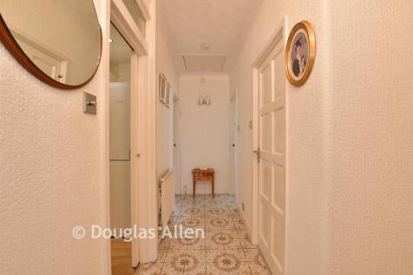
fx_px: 172
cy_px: 138
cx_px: 206
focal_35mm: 15
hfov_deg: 100.4
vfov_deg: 77.3
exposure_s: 1/3
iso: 125
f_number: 8
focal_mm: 10
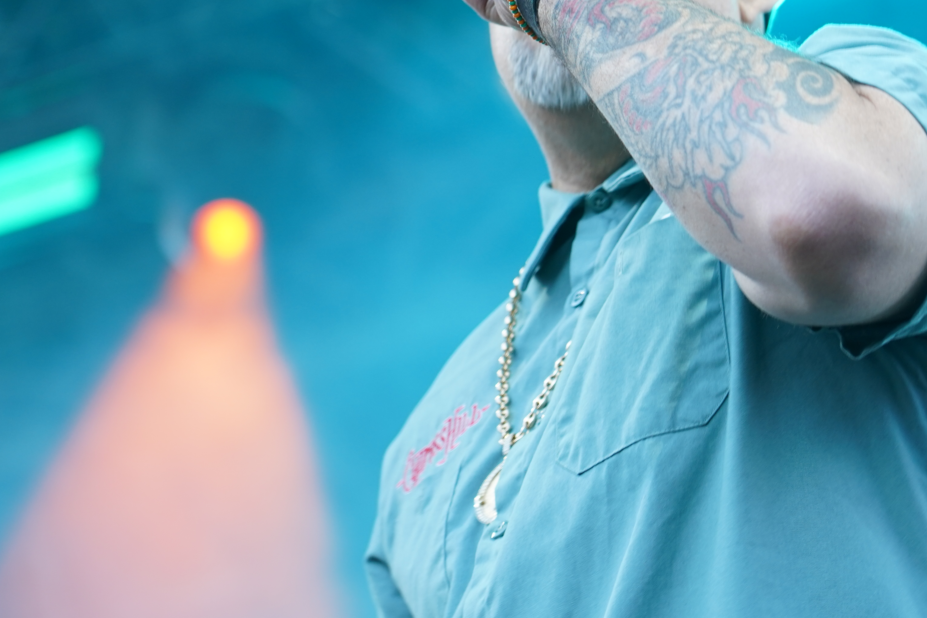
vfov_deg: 6.7
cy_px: 63
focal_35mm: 205
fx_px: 5279
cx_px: 764
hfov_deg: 10.0
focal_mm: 105
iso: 500
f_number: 4
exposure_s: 1/125
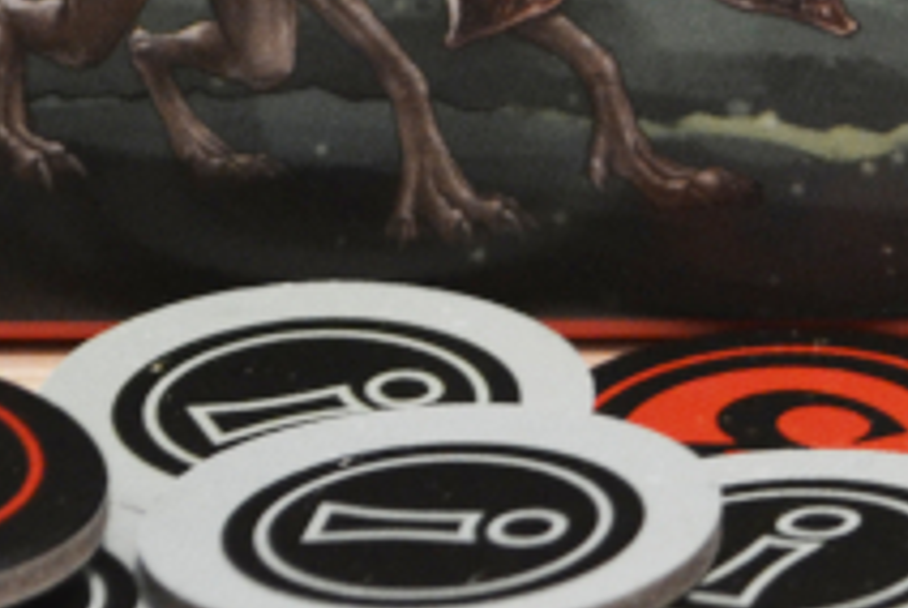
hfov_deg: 8.7
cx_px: 1688
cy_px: 460
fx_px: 5708
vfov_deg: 6.1
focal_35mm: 226
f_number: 4.8
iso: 1250
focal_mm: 32
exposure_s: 1/60
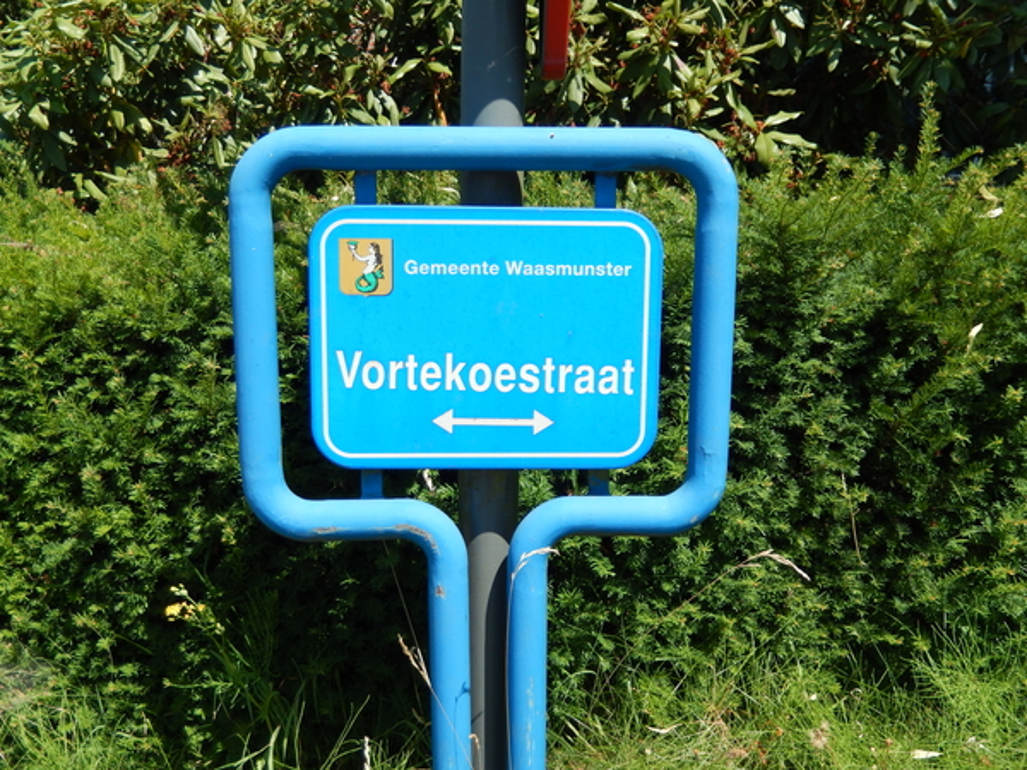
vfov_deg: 39.7
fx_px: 1068
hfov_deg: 51.4
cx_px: 514
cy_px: 385
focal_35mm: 36
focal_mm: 6.5
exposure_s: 1/500
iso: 125
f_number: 4
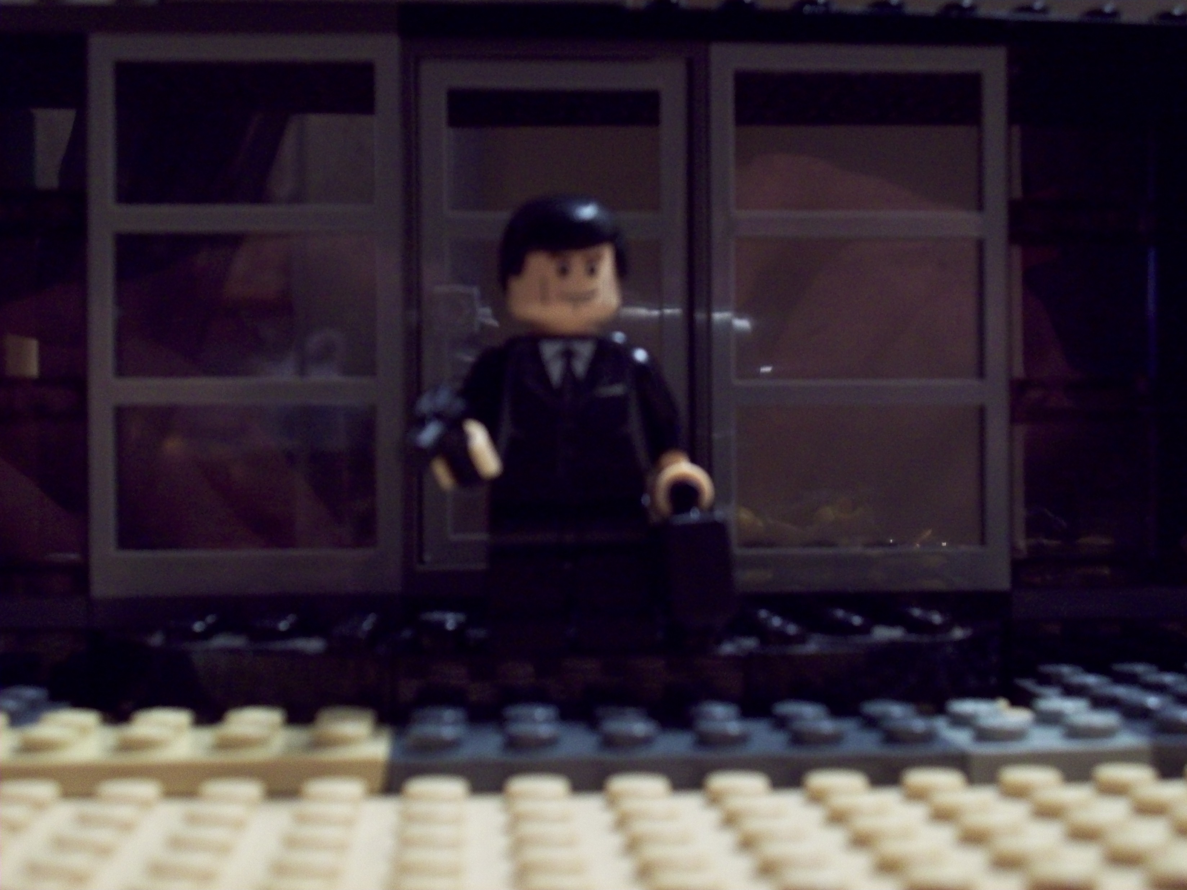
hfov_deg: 35.5
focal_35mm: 54
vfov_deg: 27.0
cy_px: 445
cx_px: 594
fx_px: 1852
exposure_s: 1/8
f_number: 3.4
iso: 200
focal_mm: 9
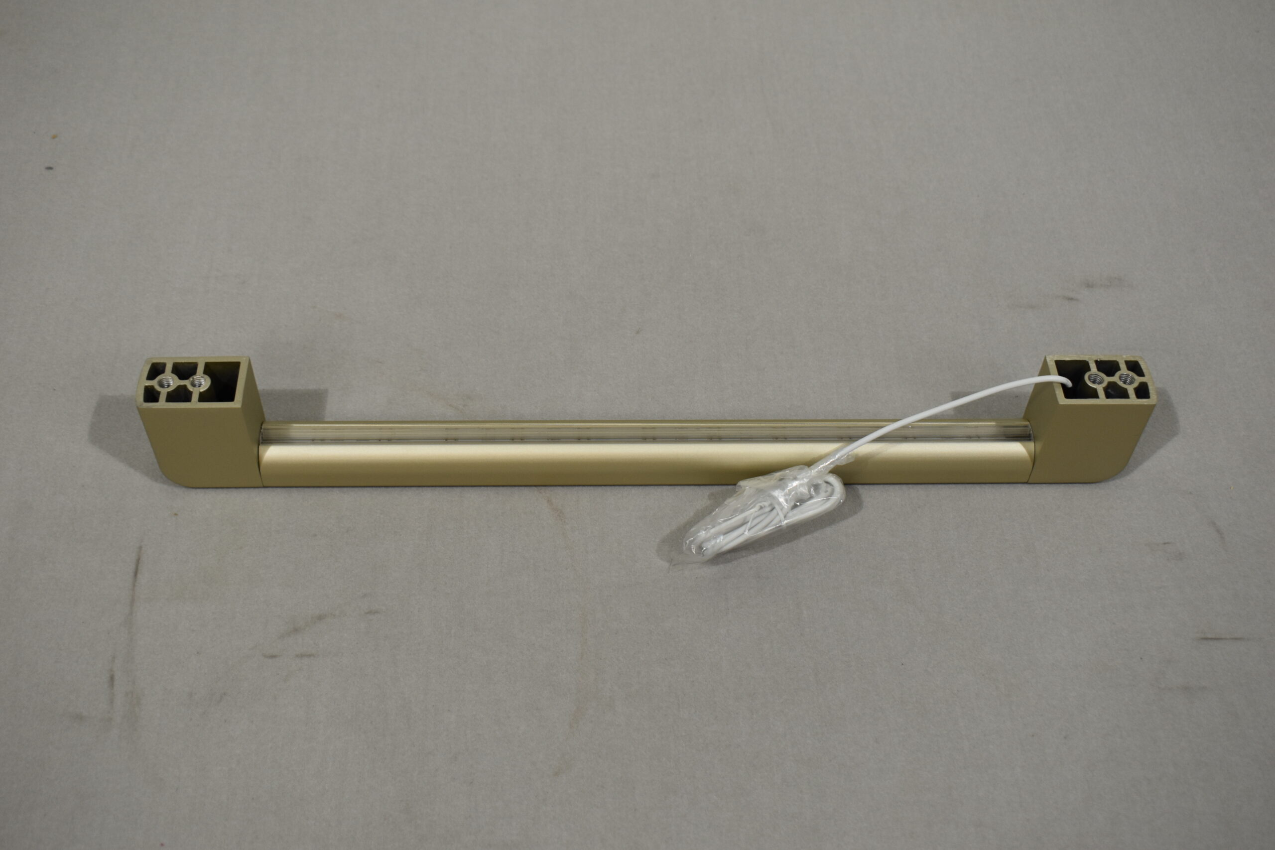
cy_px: 425
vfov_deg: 30.9
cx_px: 638
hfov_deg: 45.0
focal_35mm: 44
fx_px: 1541
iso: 360
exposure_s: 1/125
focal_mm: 29
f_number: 5.6
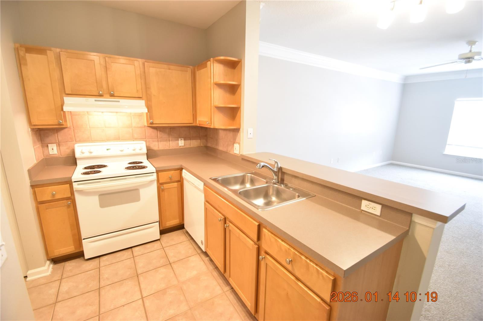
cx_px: 242
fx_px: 201
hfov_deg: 100.4
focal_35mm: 15
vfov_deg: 77.3
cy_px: 160
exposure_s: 1/15
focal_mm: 10
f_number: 3.5
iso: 800
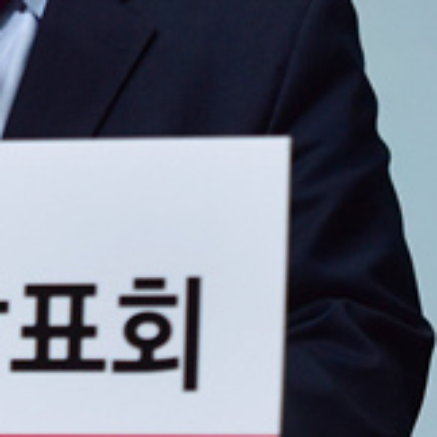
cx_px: -278
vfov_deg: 4.3
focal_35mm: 404
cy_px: 23
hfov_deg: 4.3
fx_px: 5770
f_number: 2.8
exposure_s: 1/320
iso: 1250
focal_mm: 120
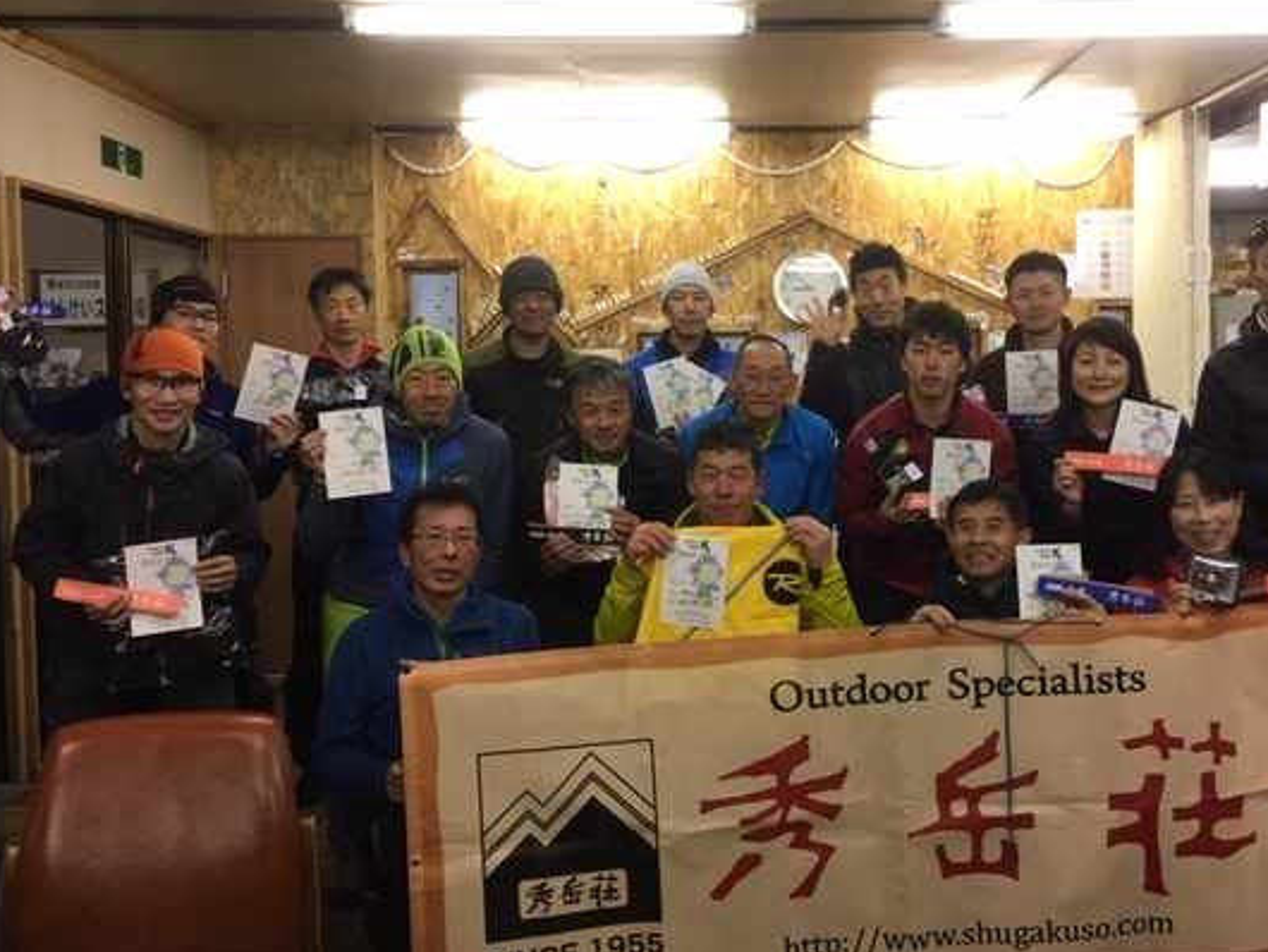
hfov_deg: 52.4
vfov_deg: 40.7
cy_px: 428
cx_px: 732
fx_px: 1283
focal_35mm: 35
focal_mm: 4.15
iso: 64
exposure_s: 1/33
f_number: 2.2
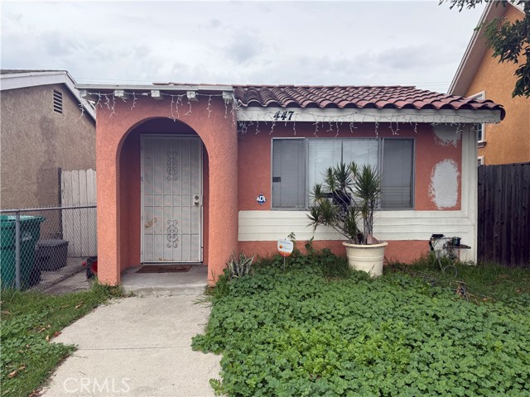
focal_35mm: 24
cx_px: 265
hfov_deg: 71.6
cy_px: 198
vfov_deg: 56.8
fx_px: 367
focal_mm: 6.76
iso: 100
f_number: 1.78
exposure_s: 1/878
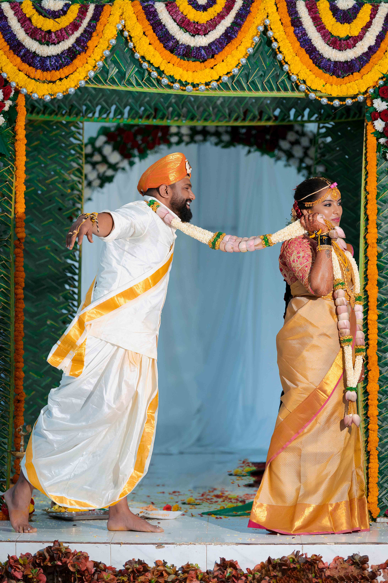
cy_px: 292
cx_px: 194
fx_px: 2023
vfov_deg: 16.4
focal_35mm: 125
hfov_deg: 11.0
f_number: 2.8
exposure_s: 1/160
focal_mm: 125
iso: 400
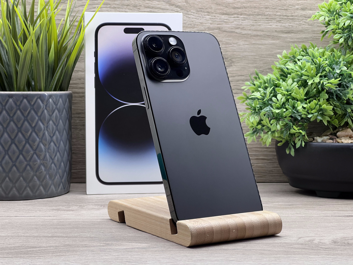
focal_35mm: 77
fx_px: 785
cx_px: 176
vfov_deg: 19.1
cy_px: 132
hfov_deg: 25.3
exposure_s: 1/100
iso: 100
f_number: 2.8
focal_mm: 9
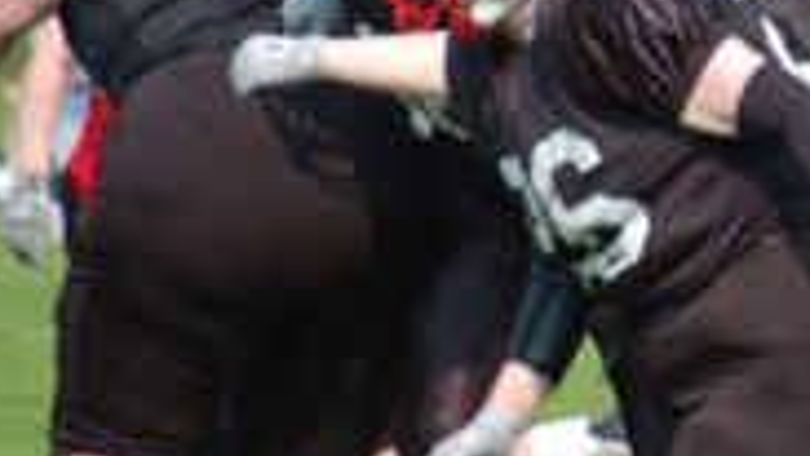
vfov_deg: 1.4
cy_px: 102
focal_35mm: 854
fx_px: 18345
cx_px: 825
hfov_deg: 2.5
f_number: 5.3
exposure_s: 1/500
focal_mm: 220
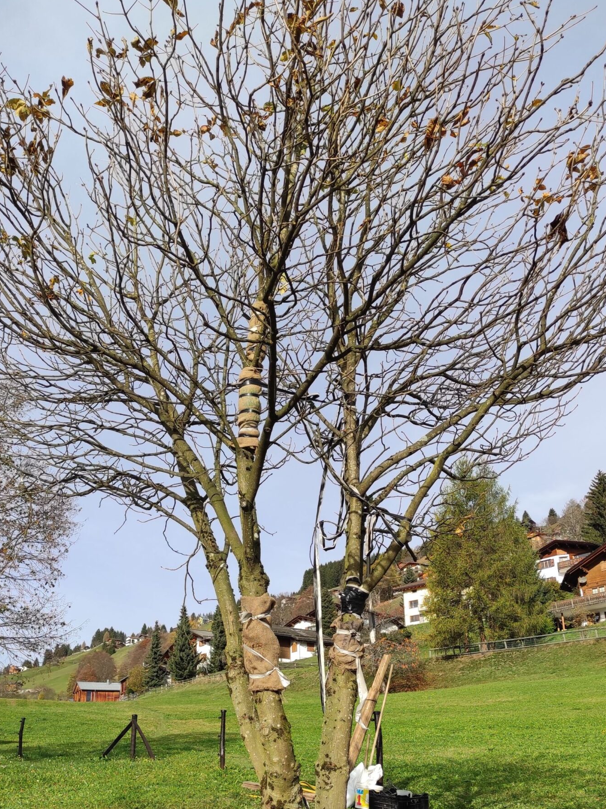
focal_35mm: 36
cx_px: 307
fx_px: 841
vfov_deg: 50.5
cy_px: 533
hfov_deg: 39.6
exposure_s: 1/1214
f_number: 1.89
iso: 100
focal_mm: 5.43
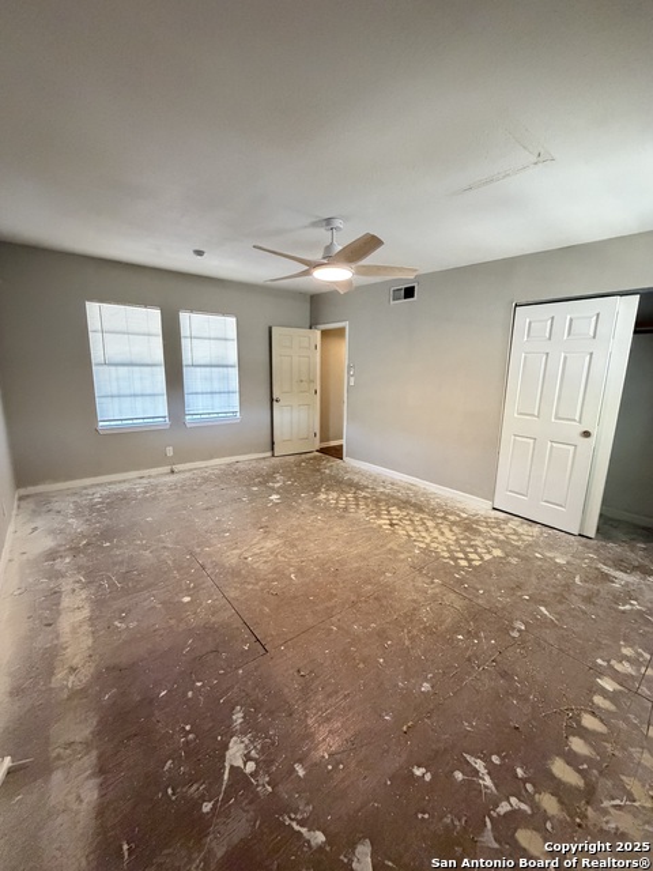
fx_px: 352
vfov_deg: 102.1
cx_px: 326
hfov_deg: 85.7
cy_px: 436
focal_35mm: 14
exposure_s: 1/60
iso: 800
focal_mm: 2.22
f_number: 2.2
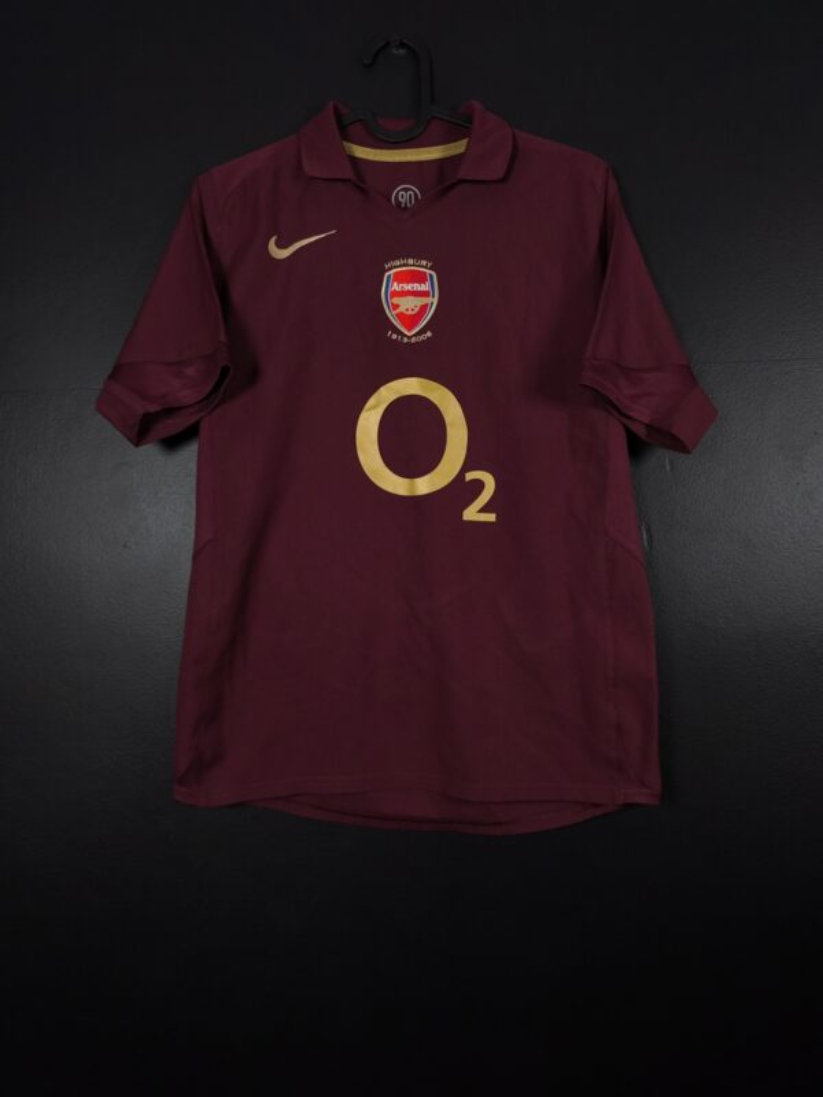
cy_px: 548
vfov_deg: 73.9
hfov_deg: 58.9
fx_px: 729
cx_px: 412
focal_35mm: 23
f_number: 1.6
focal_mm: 6.57
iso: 500
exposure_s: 1/160
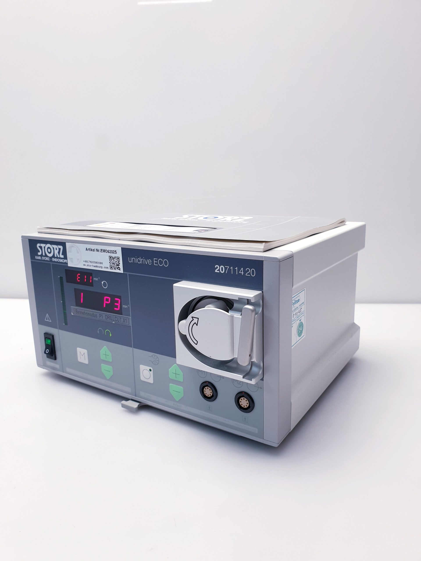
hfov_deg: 53.1
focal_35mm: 26
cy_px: 280
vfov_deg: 67.3
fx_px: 422
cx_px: 210
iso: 80
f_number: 2.4
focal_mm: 4.3
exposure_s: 1/100
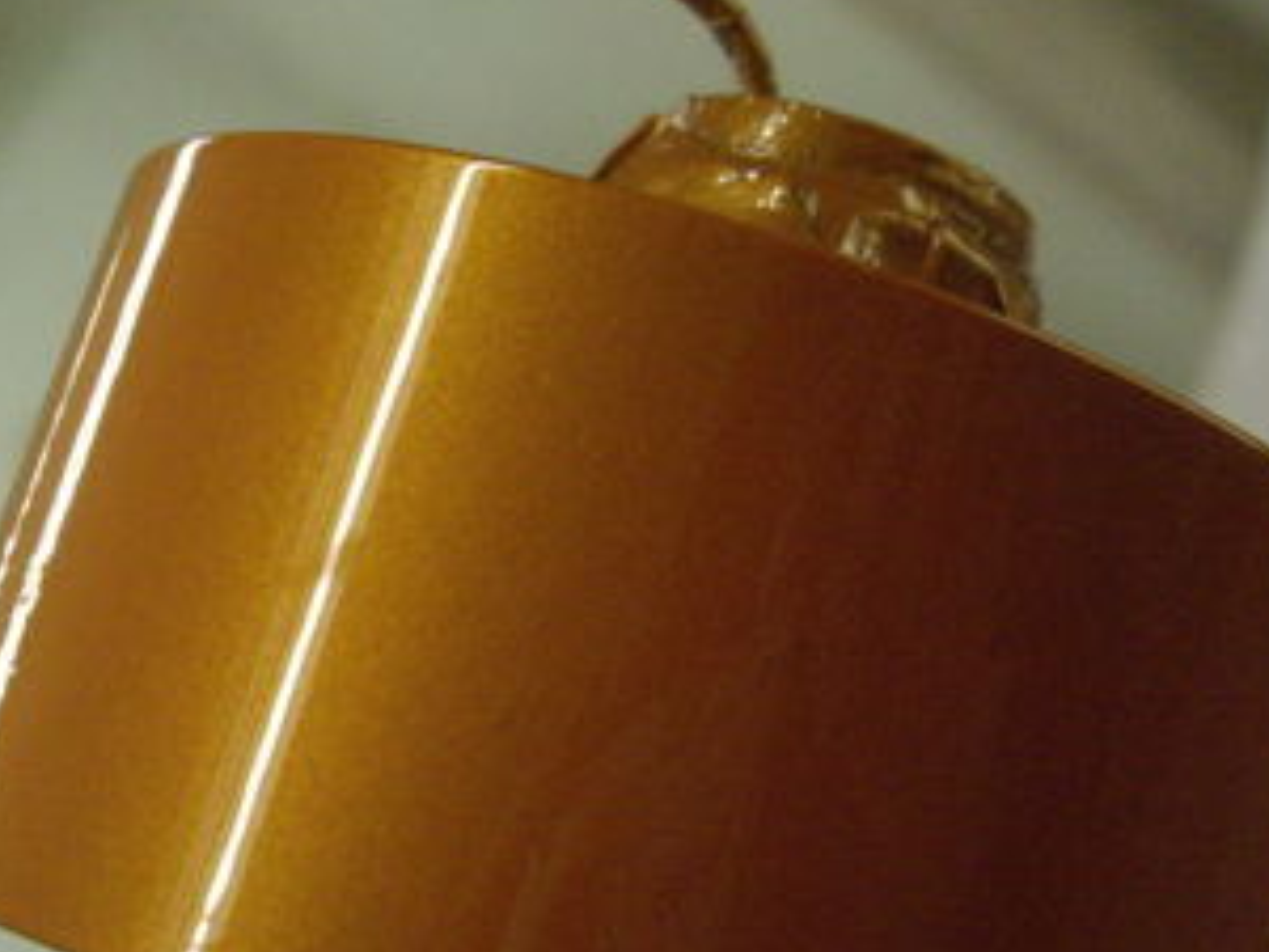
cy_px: 554
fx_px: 2969
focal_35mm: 81
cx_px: 313
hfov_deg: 23.9
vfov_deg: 18.2
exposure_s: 1/125
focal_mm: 7.9
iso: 400
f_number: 2.8
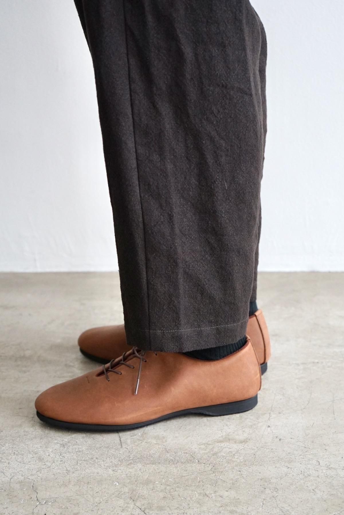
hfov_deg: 28.1
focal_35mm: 48
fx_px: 688
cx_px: 172
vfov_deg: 41.1
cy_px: 258
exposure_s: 1/160
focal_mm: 48
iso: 1600
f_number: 4.5
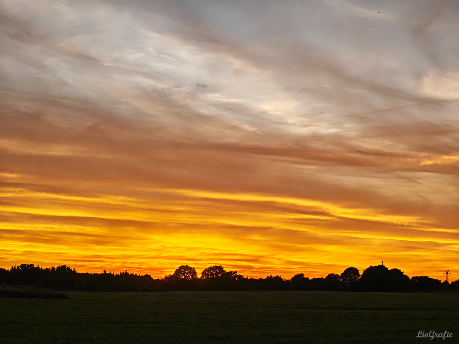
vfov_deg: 19.6
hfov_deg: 26.0
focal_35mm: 75
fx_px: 994
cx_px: 230
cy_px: 172
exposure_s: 1/1400
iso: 50
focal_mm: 12.28
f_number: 1.8
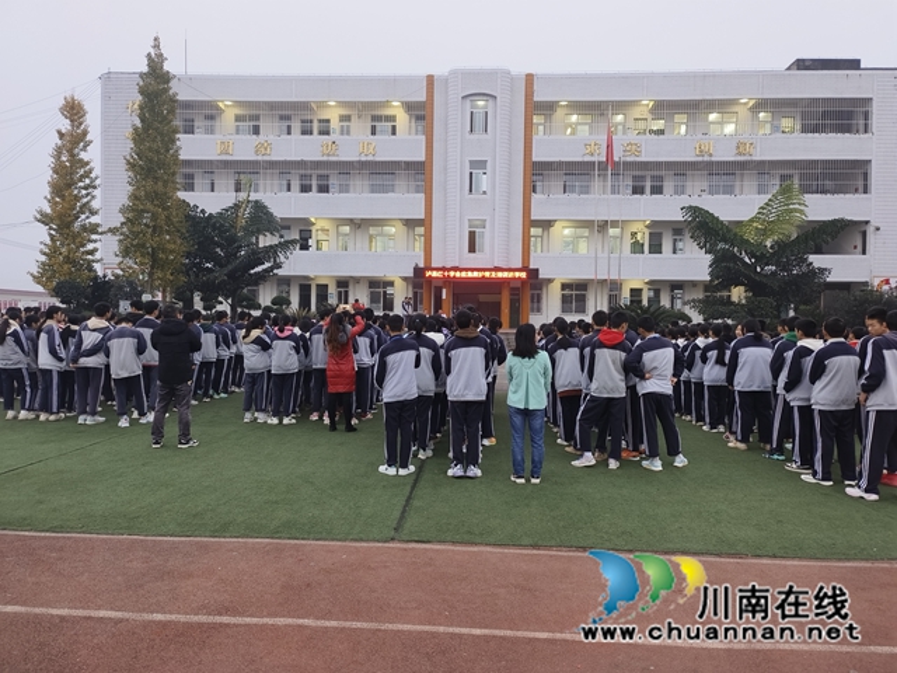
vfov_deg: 58.9
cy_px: 336
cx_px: 448
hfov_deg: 73.9
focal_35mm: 23
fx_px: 596
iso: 374
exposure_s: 1/49.3
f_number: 1.75
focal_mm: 5.5
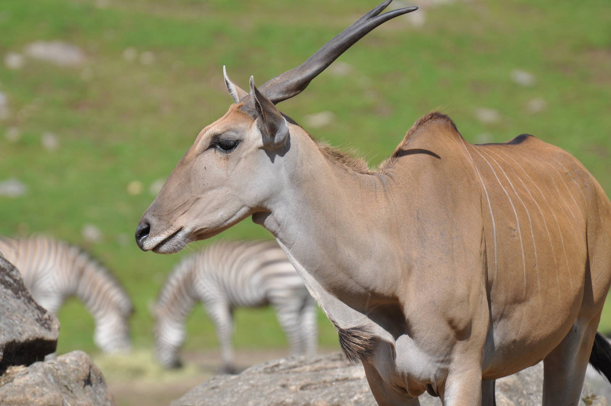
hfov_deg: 4.6
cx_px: 306
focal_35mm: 450
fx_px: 7629
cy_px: 203
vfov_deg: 3.0
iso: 200
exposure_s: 1/640
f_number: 6.3
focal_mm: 300
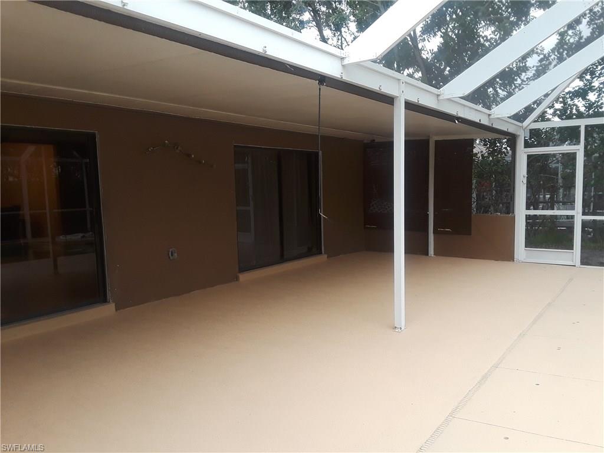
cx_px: 302
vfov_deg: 49.7
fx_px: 489
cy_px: 226
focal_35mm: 28
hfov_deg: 63.4
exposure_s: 1/60
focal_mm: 2.9
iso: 64
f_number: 1.9
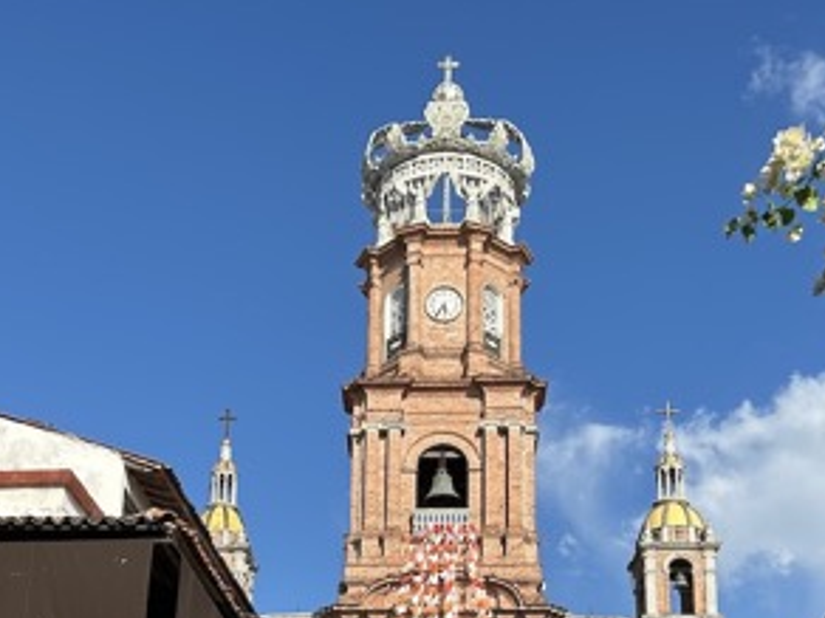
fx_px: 1358
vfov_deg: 24.2
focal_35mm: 57
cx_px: 328
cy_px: 658
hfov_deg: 33.7
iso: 50
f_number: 1.5
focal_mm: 5.7
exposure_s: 1/4274
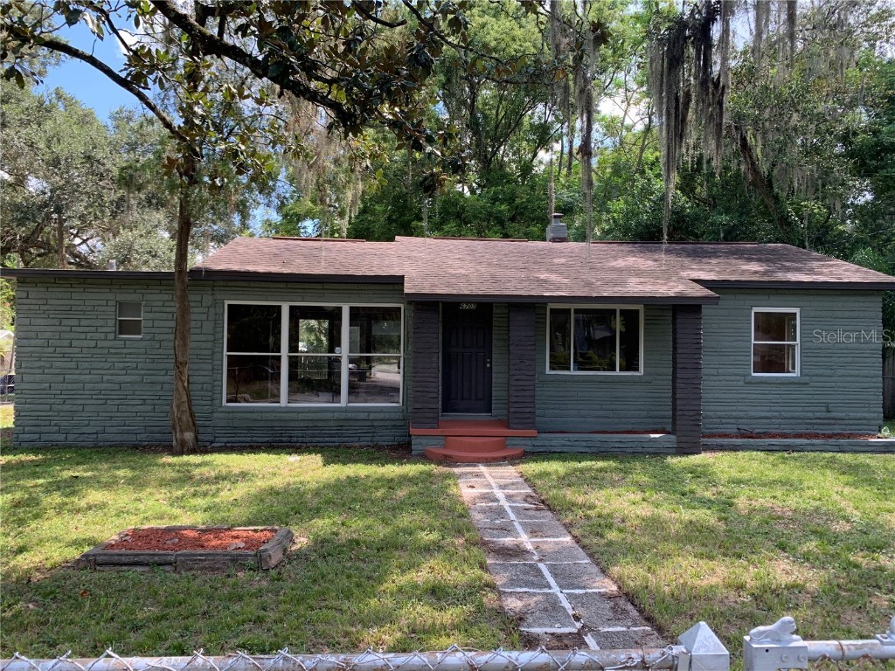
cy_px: 336
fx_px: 672
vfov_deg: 53.1
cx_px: 448
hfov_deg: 67.3
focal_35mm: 26
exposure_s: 1/263
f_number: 1.8
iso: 25
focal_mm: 4.25
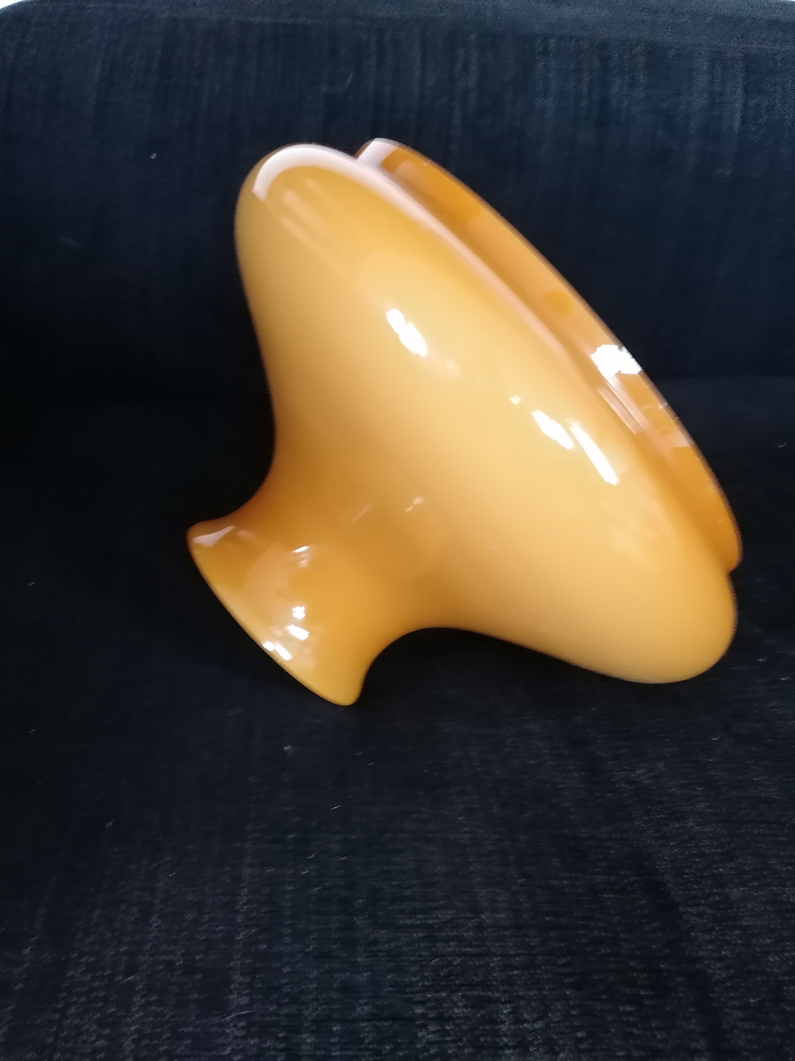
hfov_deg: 51.4
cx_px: 398
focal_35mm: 27
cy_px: 530
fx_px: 827
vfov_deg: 65.3
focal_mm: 4.75
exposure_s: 1/16.7
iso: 1250
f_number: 1.8
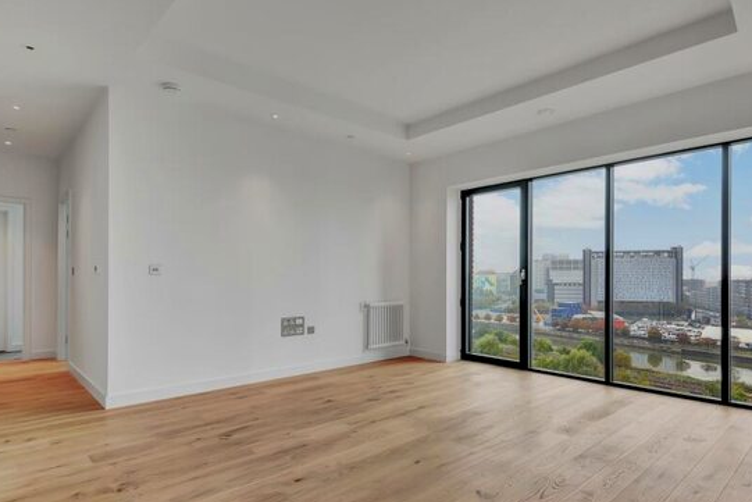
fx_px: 460
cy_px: 279
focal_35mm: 22
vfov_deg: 57.1
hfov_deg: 78.2
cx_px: 423
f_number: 16
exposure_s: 1/10
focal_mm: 17
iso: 400
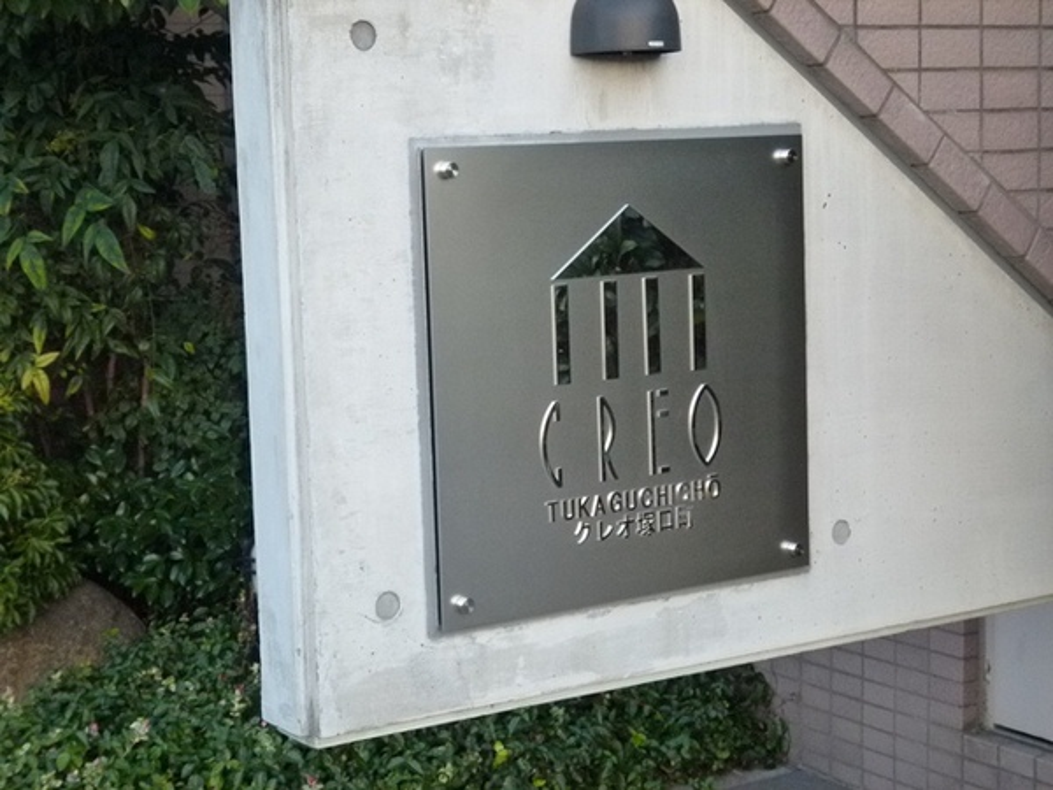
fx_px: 2038
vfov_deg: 21.9
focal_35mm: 67
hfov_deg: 29.0
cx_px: 526
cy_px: 395
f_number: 4.5
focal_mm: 12
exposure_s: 1/60
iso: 400
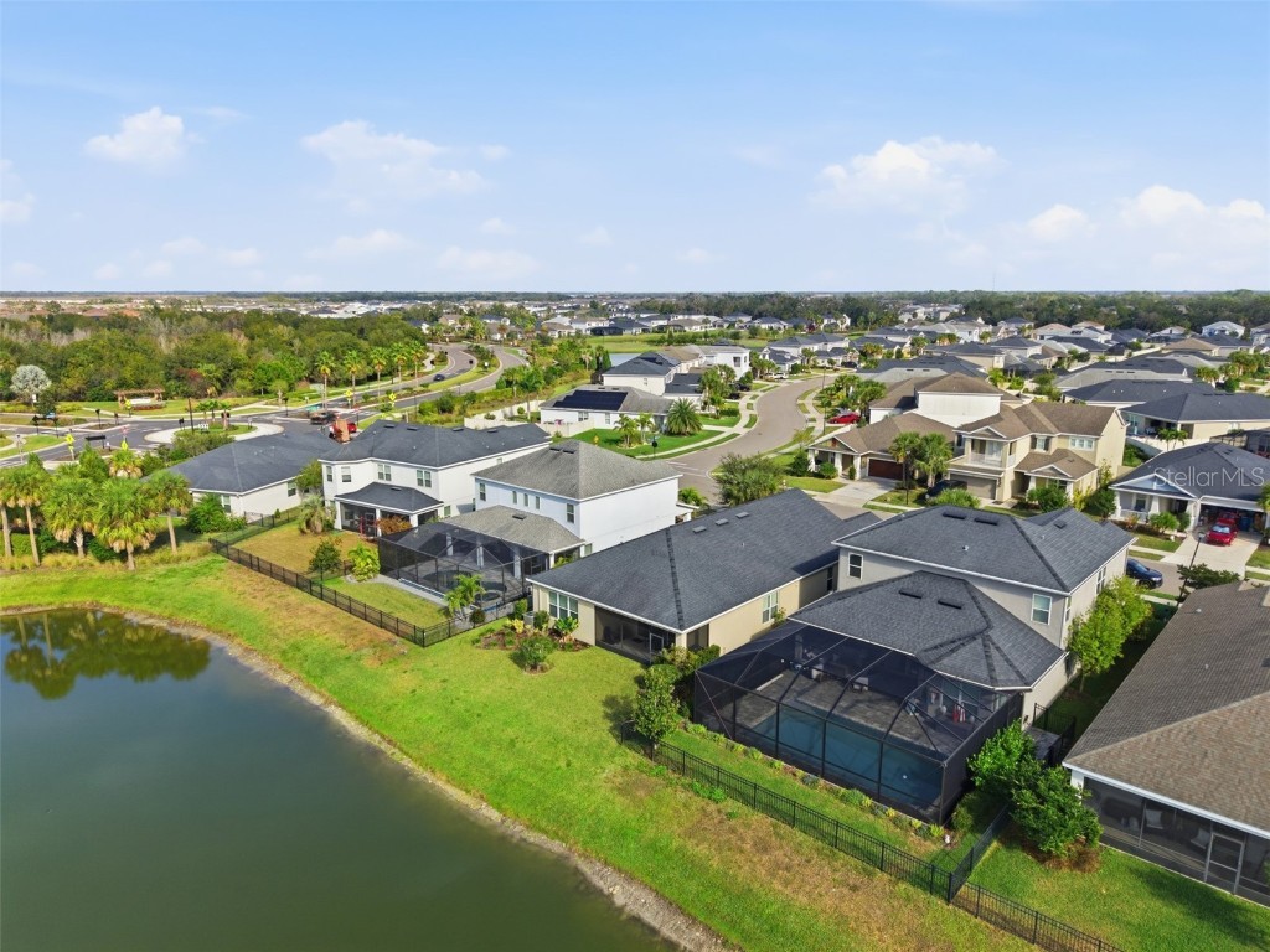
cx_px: 635
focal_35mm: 24
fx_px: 881
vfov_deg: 56.8
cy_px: 476
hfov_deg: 71.6
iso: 100
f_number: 1.8
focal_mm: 8.7
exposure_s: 1/3200
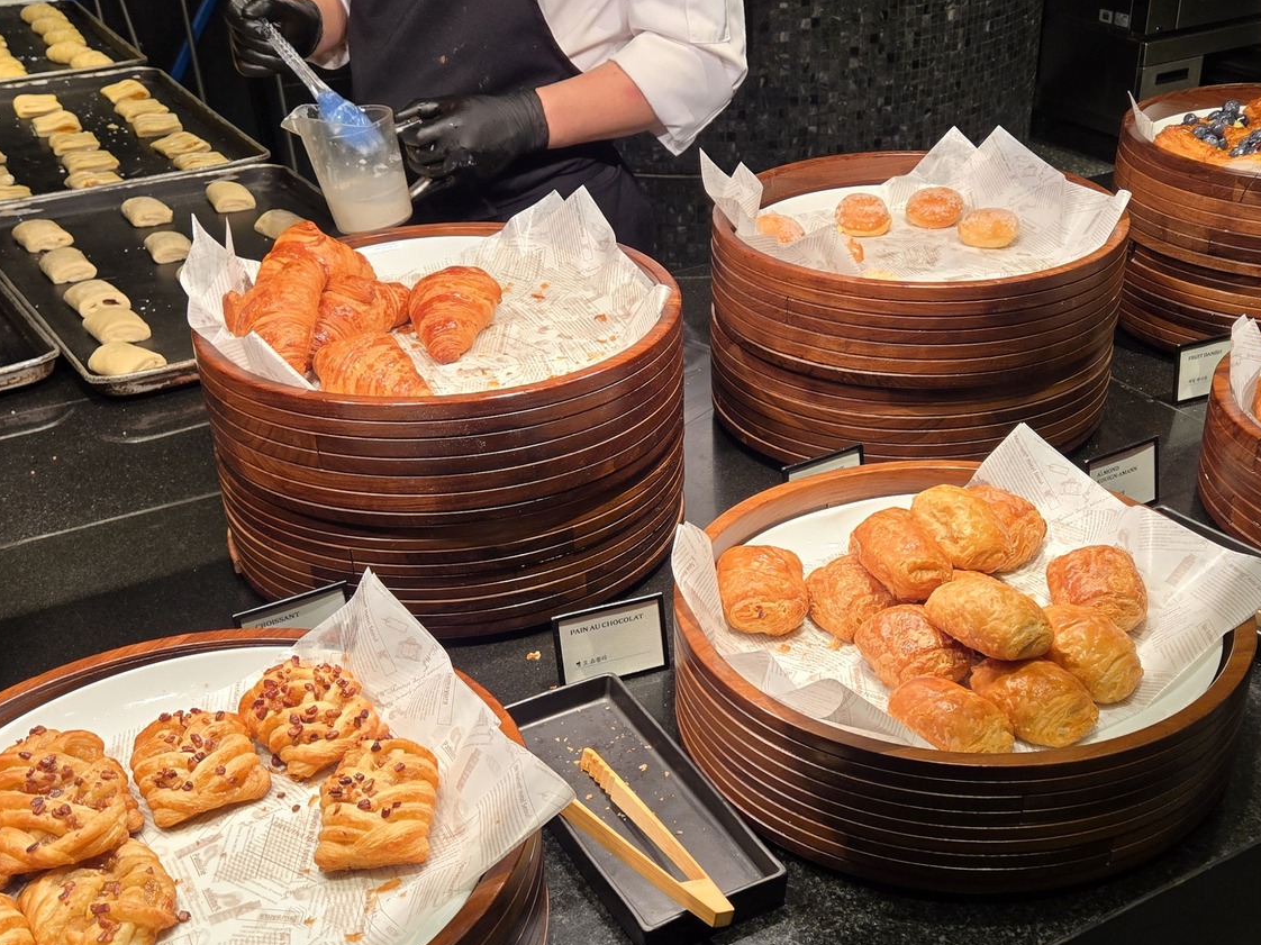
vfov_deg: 35.0
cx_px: 722
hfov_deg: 45.7
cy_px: 553
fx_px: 1493
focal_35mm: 41
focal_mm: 5.4
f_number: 1.8
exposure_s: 1/120
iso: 100
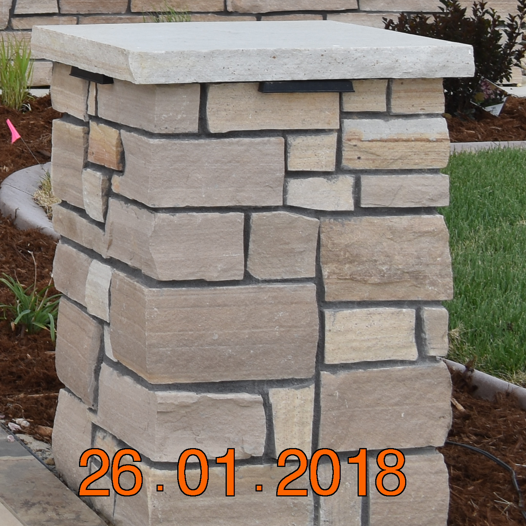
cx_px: -526
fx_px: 2493
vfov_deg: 11.7
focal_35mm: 145
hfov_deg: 11.0
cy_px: -179
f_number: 8
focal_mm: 26
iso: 100
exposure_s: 1/200
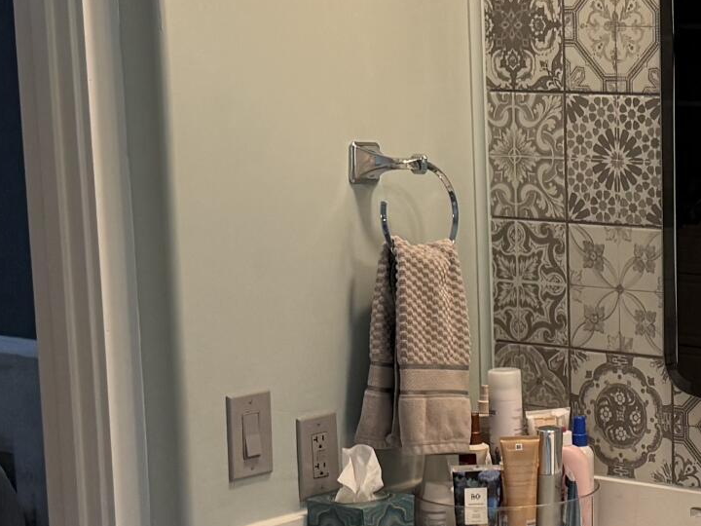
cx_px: 777
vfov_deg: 14.7
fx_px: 2025
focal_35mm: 100
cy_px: 374
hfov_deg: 18.8
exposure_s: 1/208
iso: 200
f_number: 1.78
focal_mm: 6.76
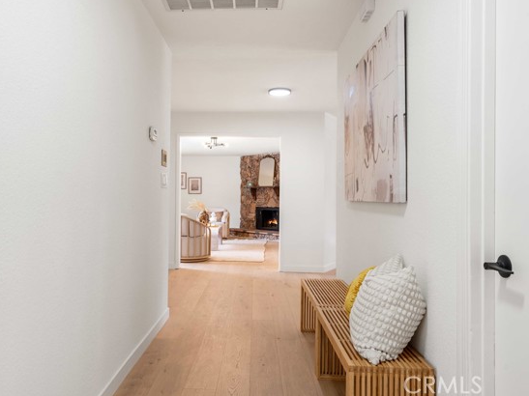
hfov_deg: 65.0
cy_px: 193
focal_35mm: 27
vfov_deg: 51.3
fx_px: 413
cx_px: 227
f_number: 9
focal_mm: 24
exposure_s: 1/10
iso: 640
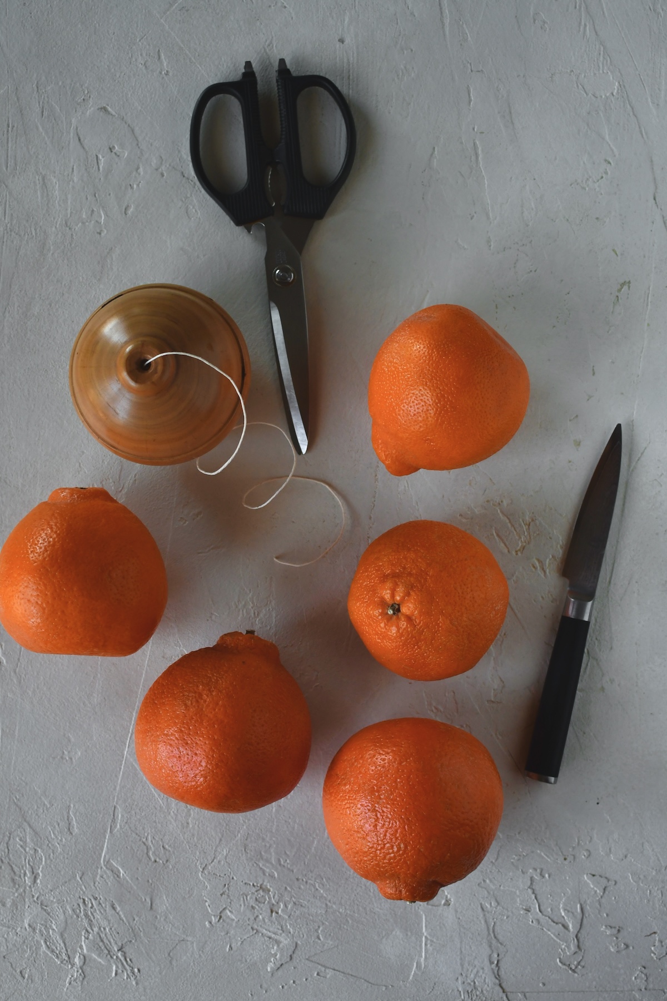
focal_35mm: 52
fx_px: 1445
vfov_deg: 38.2
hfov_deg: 26.0
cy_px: 500
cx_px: 334
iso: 640
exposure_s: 1/125
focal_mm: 35
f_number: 5
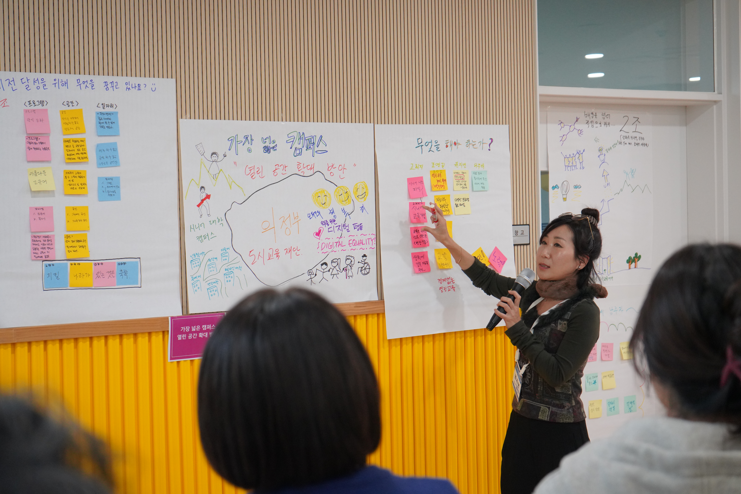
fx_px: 1297
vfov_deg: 21.6
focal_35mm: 63
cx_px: 370
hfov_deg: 31.9
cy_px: 247
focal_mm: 63
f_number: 5.6
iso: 3200
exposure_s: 1/160
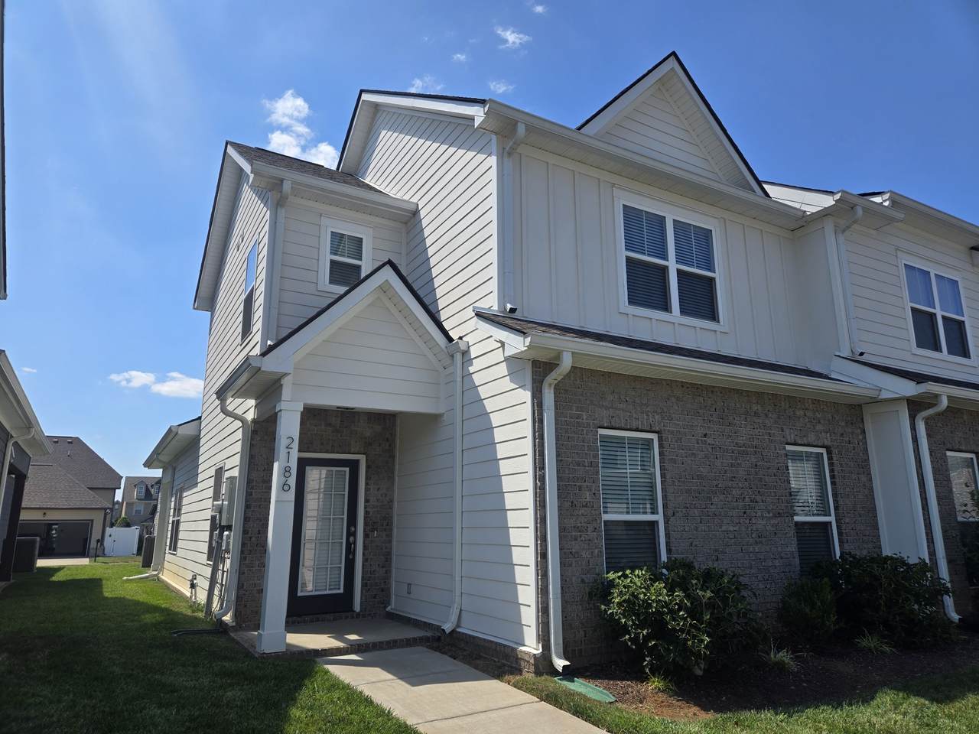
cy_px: 367
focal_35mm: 23
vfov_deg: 58.9
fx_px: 650
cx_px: 490
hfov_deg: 73.9
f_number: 1.8
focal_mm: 5.4
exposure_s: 1/1437
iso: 25
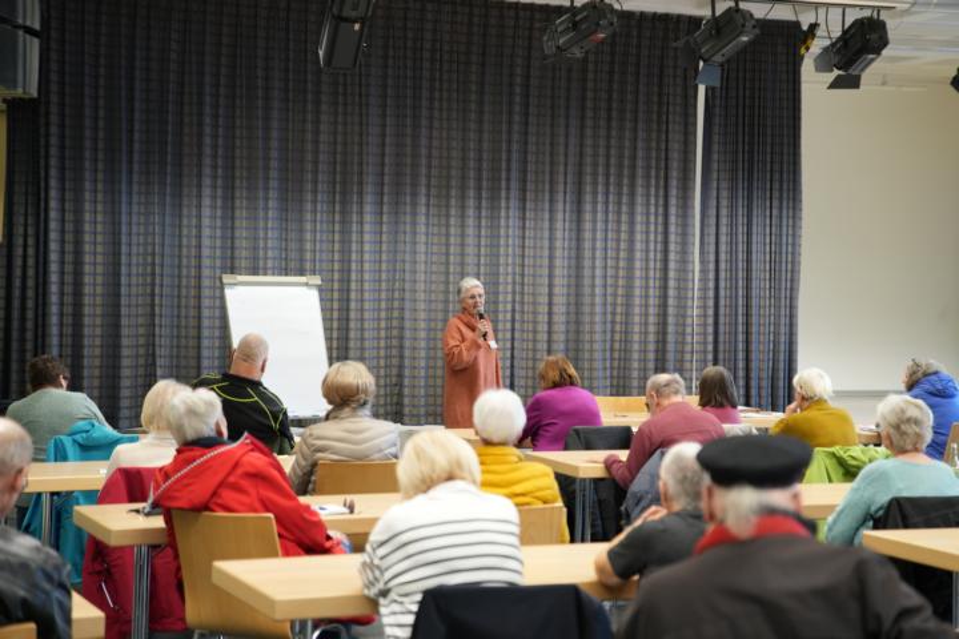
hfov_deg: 28.8
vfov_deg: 19.5
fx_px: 1865
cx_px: 480
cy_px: 320
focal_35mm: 70
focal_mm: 70
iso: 1600
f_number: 3.2
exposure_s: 1/160
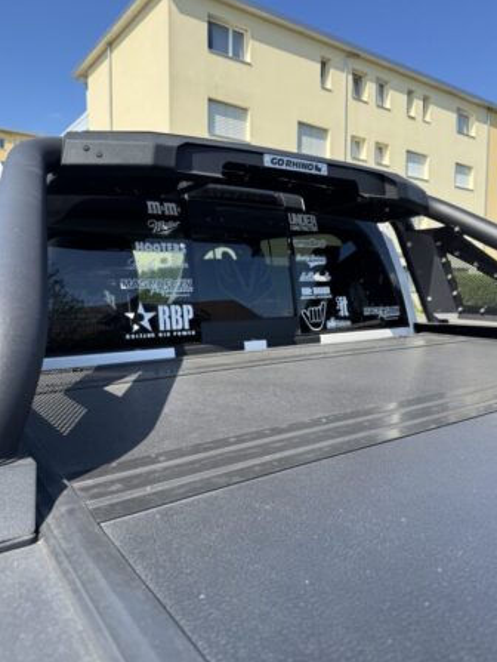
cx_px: 247
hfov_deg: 54.9
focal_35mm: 25
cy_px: 321
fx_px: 478
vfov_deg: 69.3
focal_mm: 6.76
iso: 80
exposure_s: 1/1980
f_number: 1.78
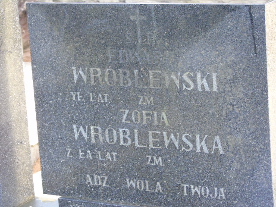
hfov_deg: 15.9
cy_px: 104
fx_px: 989
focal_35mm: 124
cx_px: 138
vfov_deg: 12.0
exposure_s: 1/40
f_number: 4.6
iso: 500
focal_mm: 22
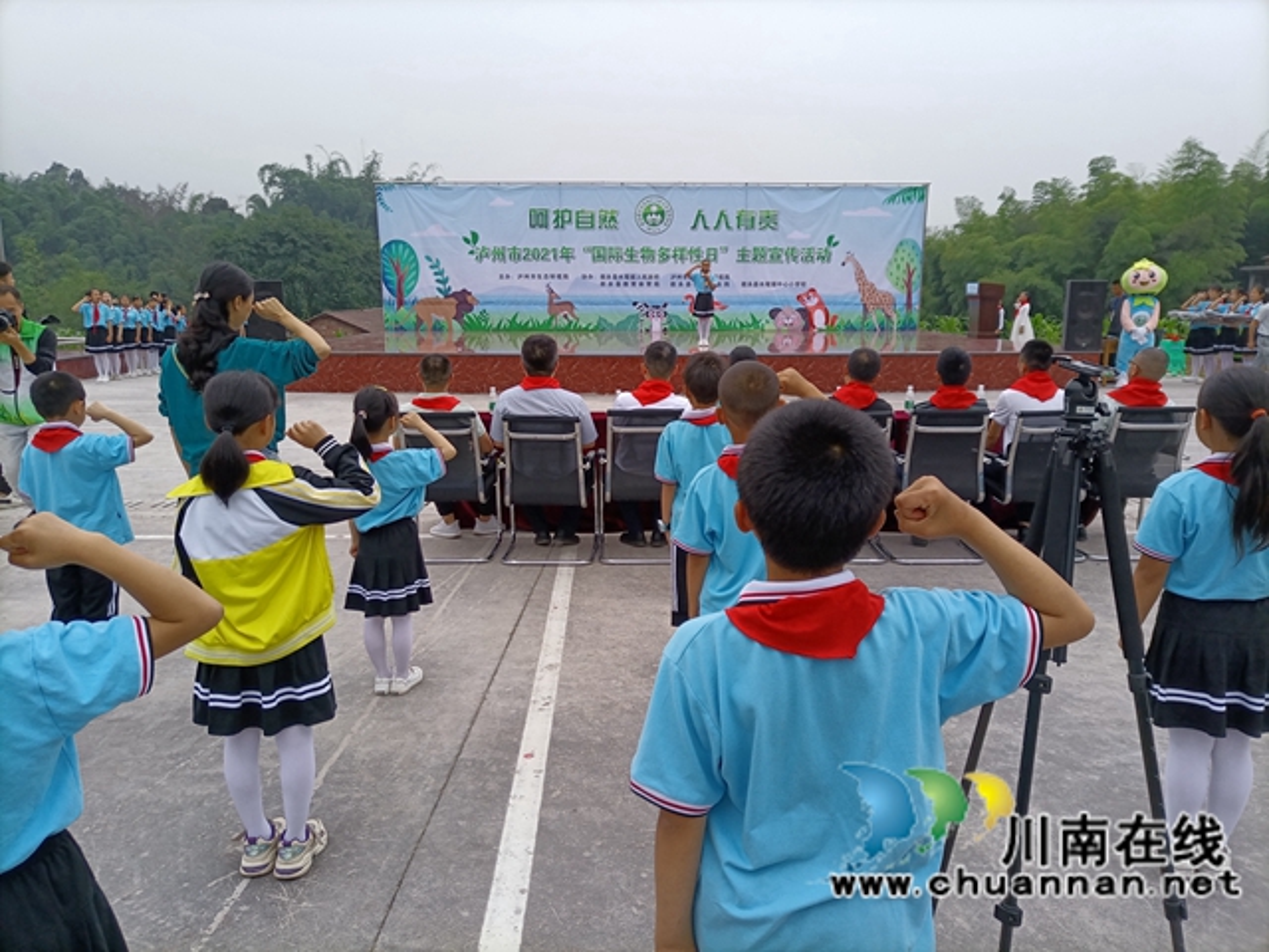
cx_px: 634
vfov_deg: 53.1
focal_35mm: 26
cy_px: 476
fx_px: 953
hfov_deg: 67.3
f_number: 1.8
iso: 100
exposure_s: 1/248
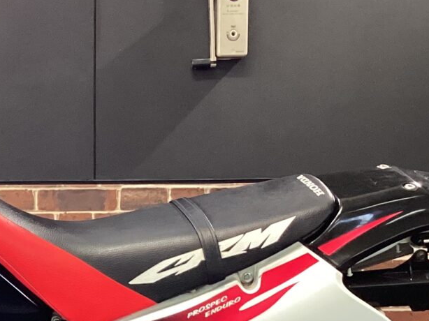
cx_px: -10
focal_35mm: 97
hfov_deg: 19.6
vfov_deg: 15.0
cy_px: 309
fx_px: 1202
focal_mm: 3.3
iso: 250
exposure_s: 1/40
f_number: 2.4
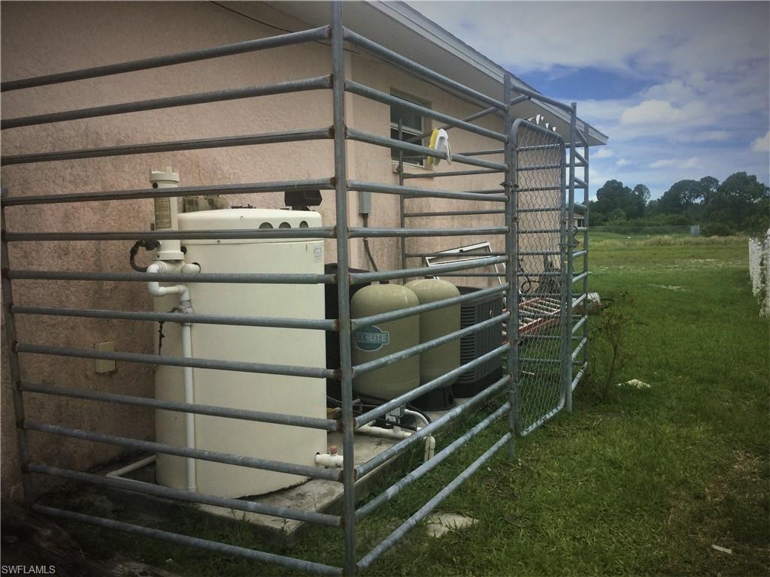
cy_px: 288
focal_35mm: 31
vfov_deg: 45.4
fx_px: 690
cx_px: 385
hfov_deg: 58.4
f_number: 2.4
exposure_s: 1/1597
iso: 25
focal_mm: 3.3
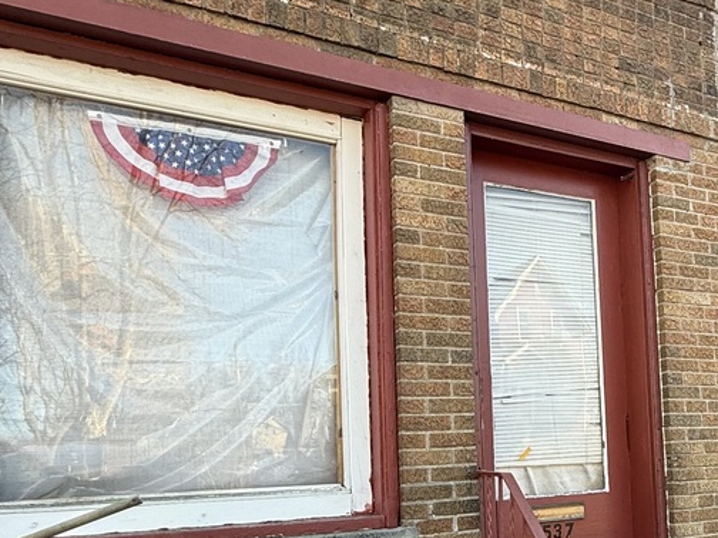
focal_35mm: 40
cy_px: 410
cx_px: 688
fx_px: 830
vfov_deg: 35.1
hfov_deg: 41.7
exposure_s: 1/158
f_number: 2.2
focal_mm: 2.22
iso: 50
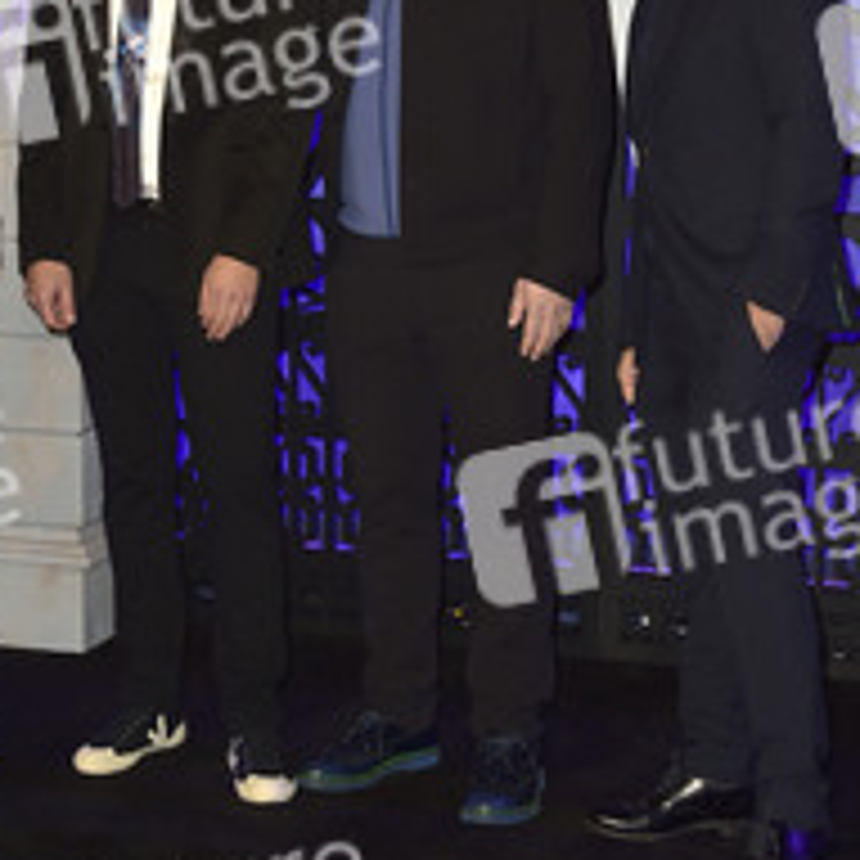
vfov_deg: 16.8
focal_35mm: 103
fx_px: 2895
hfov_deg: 16.9
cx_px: 281
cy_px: 275
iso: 800
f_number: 6.3
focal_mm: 58
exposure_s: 1/250
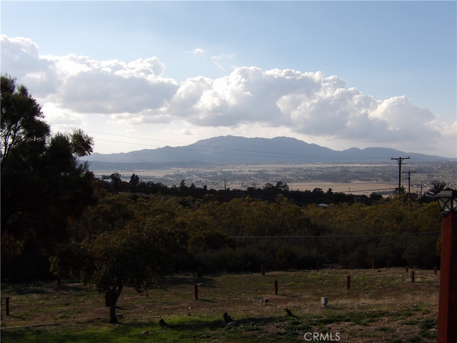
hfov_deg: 36.2
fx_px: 700
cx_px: 228
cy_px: 172
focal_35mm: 53
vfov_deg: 27.5
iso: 100
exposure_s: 1/519
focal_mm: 9.5
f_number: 5.5
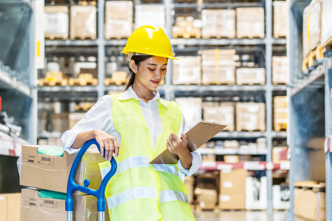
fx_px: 507
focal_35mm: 55
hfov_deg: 36.2
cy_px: 110
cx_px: 166
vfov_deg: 24.6
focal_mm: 55
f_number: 2.5
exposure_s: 1/100
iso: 800
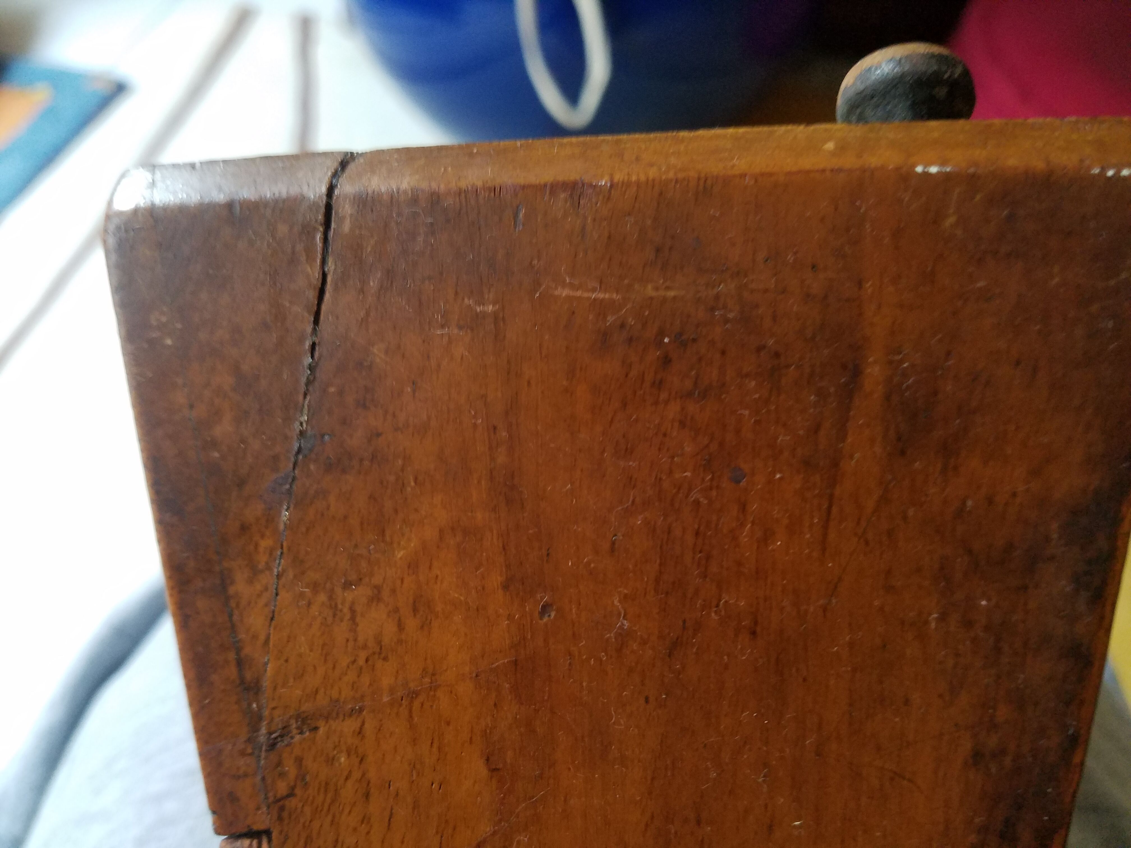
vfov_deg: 53.1
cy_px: 424
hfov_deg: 67.3
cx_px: 566
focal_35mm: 26
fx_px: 849
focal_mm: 4.2
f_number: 1.7
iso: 200
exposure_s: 1/25
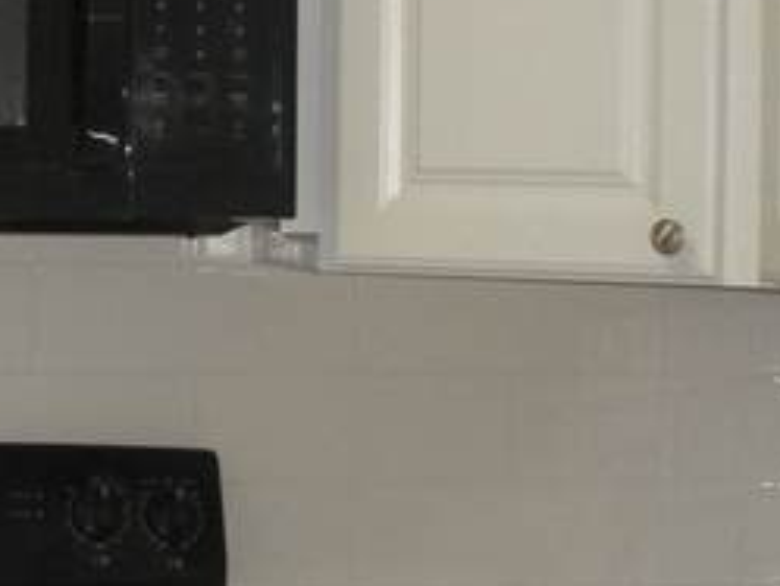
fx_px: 3336
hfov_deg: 12.9
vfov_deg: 10.0
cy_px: 451
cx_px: -254
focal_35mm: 148
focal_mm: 6.3
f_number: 3.5
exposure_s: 1/54.3
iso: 129
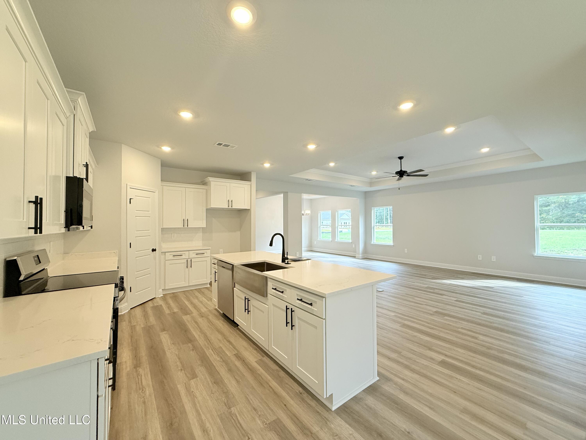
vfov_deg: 85.7
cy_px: 220
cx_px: 293
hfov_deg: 102.1
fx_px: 237
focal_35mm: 14
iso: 200
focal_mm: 2.22
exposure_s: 1/120
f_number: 2.2
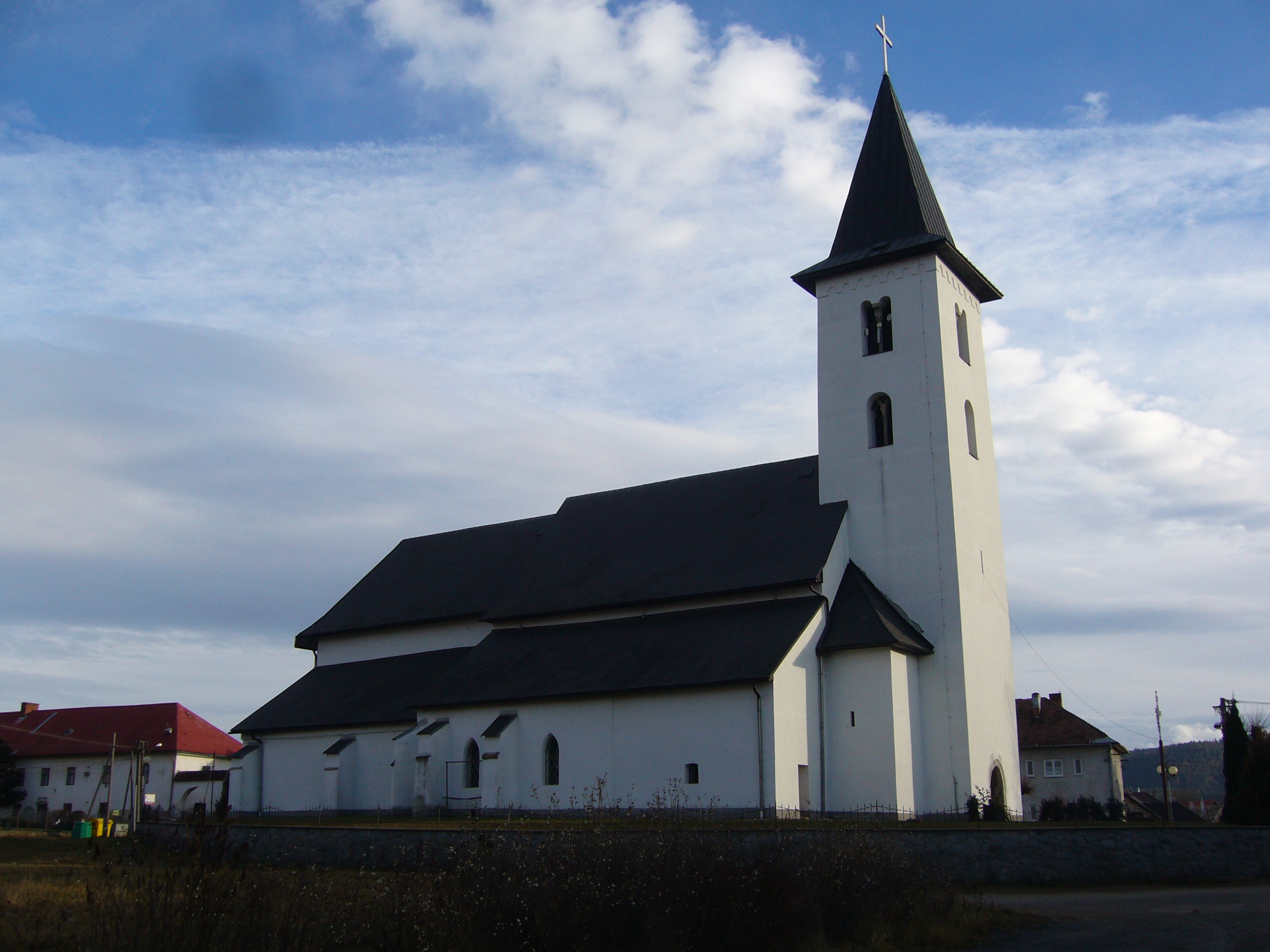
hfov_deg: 52.6
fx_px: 1284
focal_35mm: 35
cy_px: 476
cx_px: 635
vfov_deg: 40.7
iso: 80
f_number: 5.6
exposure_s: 1/250
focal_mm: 5.8
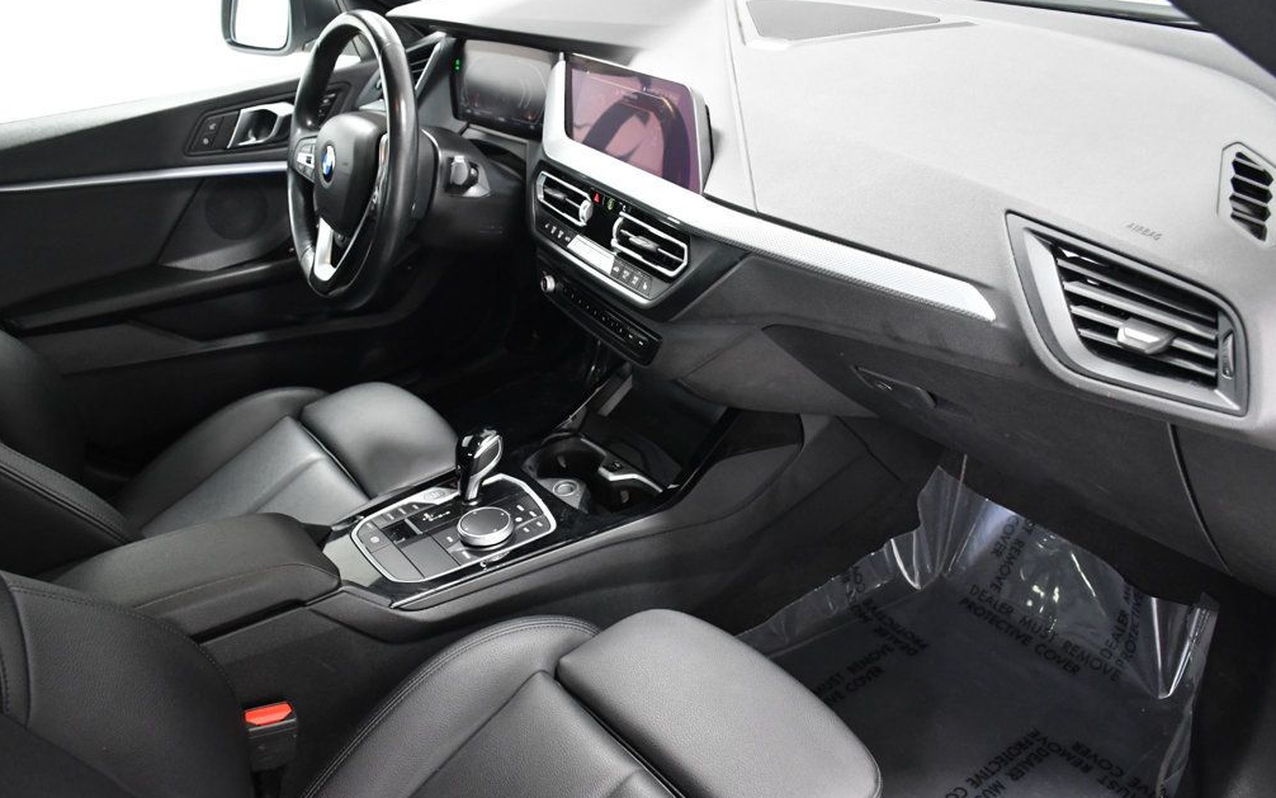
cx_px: 642
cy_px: 377
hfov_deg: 66.5
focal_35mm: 28
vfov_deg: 44.5
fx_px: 974
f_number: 4.5
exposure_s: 1/80
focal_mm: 18
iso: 2500
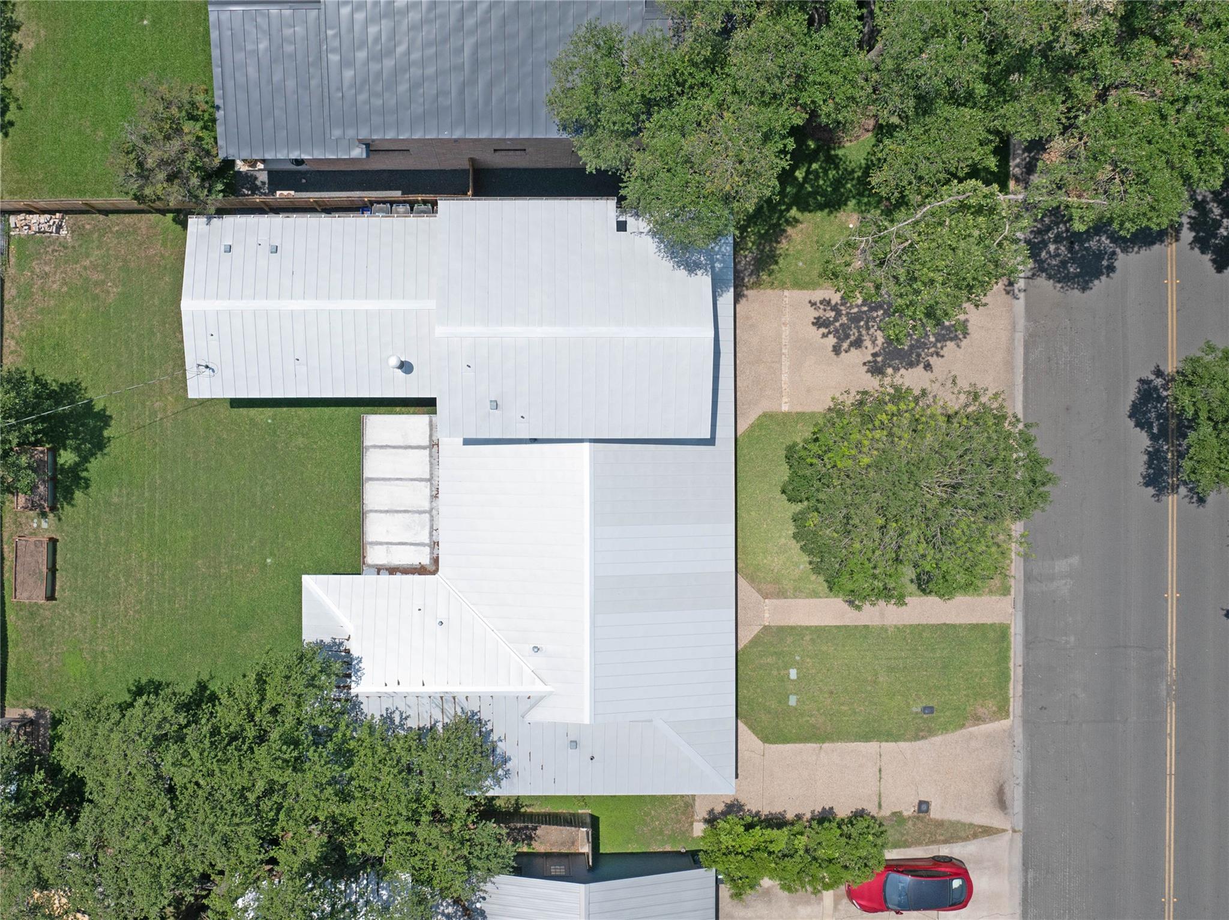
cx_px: 614
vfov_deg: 56.8
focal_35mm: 24
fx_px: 851
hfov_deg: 71.6
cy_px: 460
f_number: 2.8
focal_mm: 12.29
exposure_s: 1/500
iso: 120
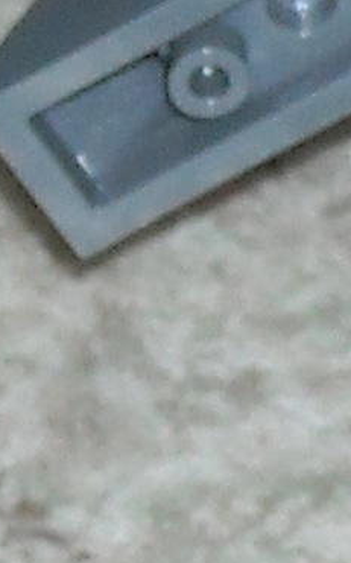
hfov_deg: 1.3
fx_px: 15042
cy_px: -26
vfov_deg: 2.1
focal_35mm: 982
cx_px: 1494
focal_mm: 17.1
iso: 200
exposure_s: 1/125
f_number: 4.7
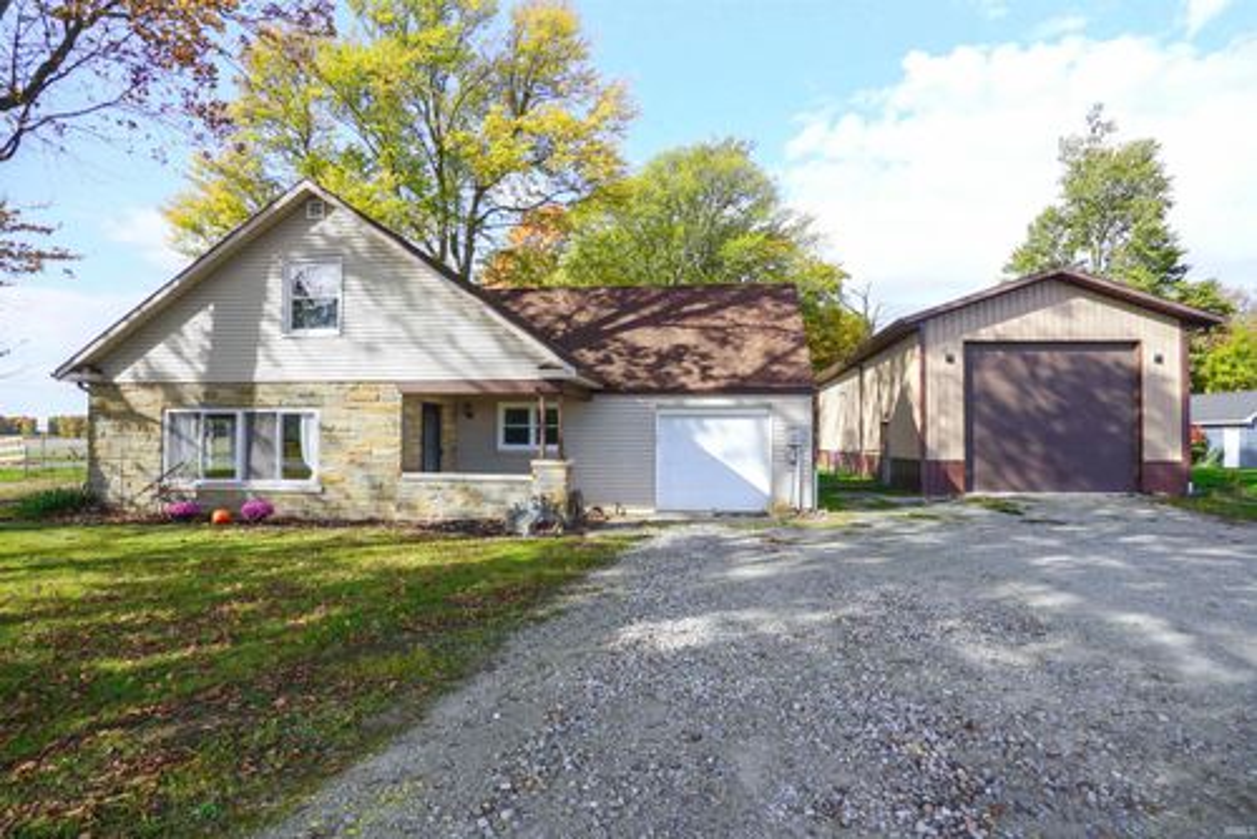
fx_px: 594
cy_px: 420
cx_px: 628
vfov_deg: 70.5
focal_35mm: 17
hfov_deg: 93.2
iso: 100
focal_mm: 17
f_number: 11
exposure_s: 1/80
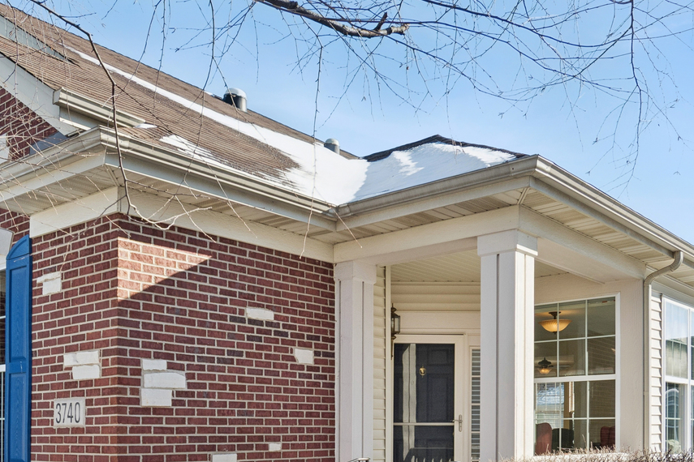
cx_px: 286
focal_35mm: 37
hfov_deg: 51.7
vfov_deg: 34.6
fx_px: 712
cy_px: 385
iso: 320
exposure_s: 1/250
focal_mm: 13
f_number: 8
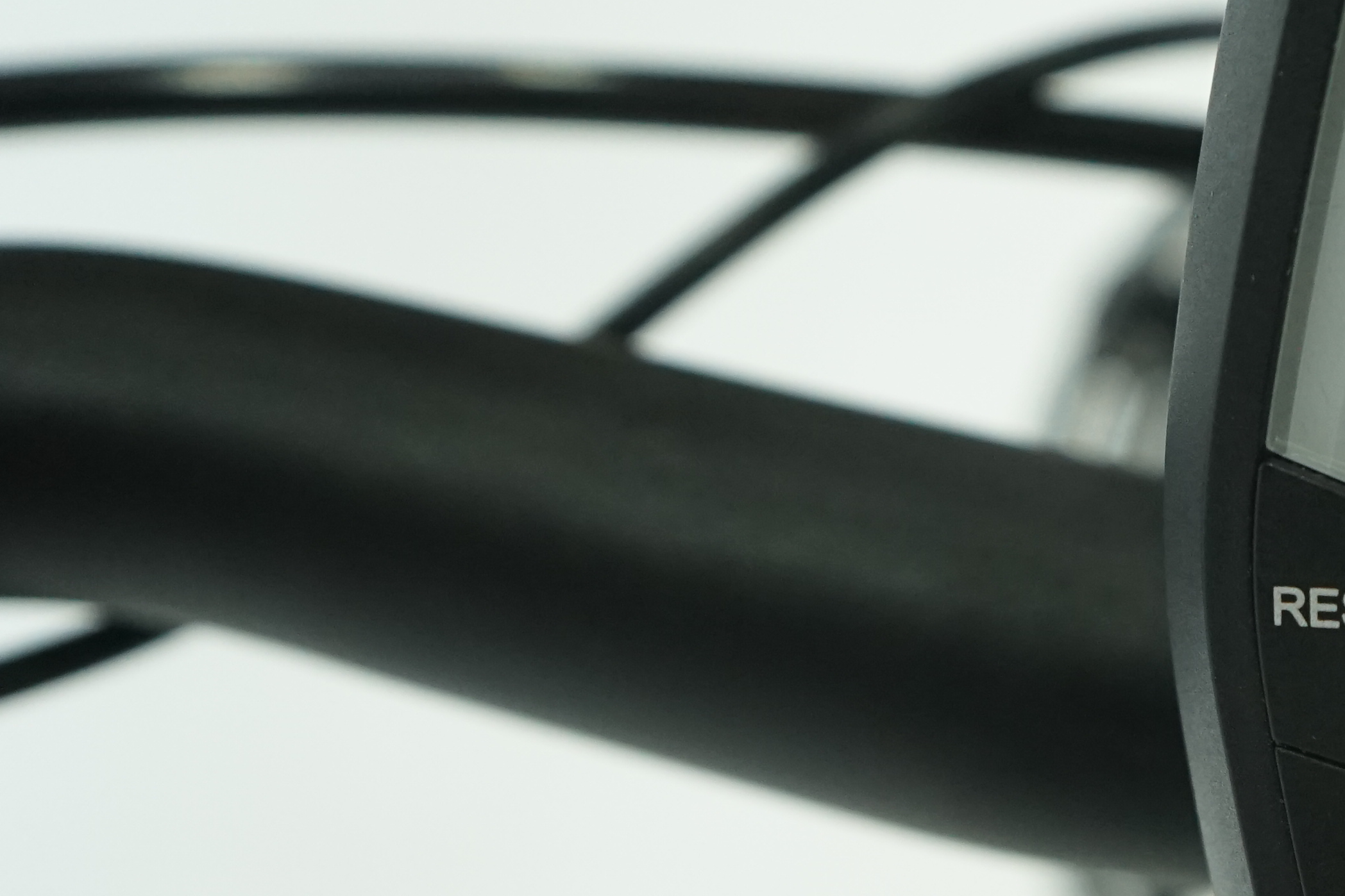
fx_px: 3848
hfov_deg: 18.2
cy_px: 828
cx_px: 1863
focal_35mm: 103
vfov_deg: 13.2
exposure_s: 1/200
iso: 1600
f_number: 5
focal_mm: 36
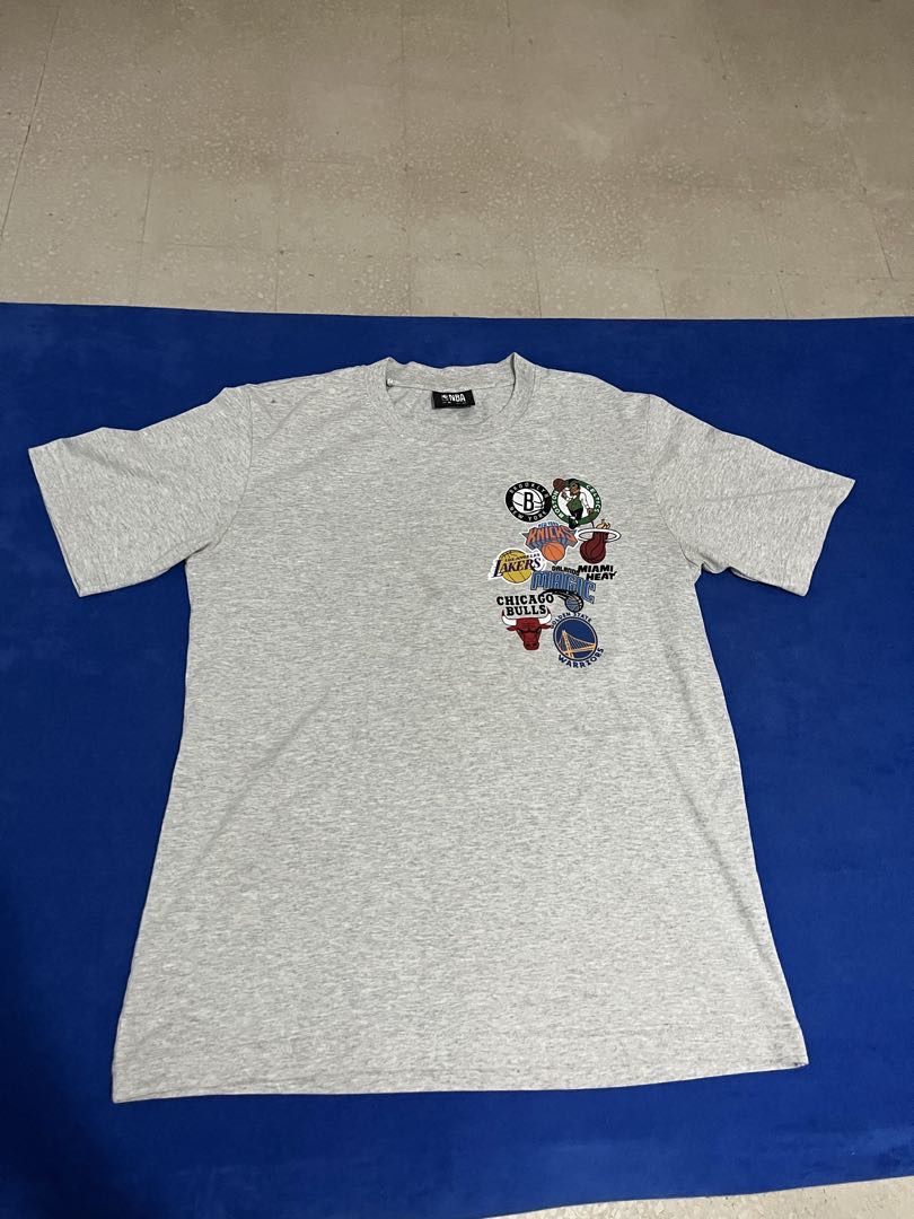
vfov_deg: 67.3
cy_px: 610
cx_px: 457
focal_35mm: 26
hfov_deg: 53.1
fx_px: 915
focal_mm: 5.1
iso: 400
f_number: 1.6
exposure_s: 1/33
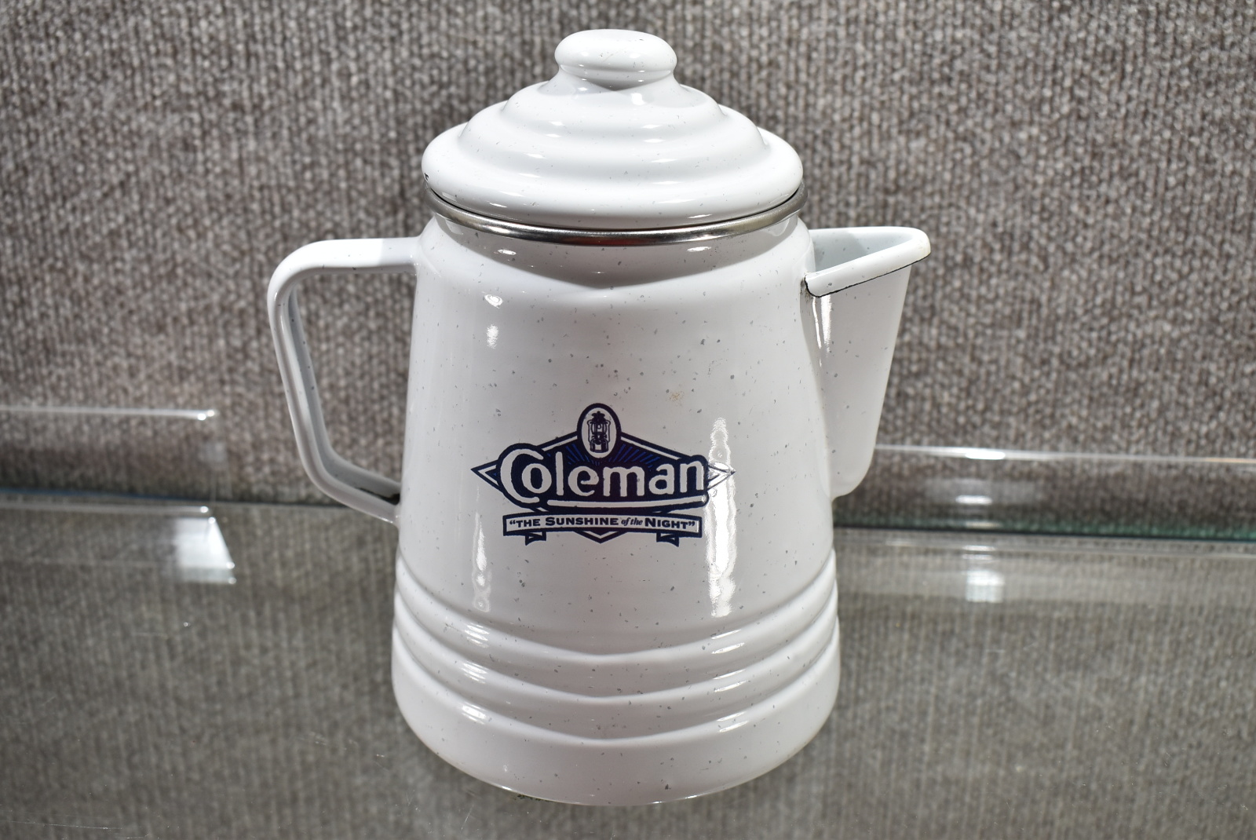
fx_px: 1519
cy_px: 420
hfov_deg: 44.9
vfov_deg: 30.9
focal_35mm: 44
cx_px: 628
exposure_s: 1/160
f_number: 5.6
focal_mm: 29
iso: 400
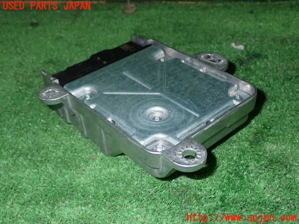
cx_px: 150
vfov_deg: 32.9
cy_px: 112
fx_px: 380
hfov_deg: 42.9
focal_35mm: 44
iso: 640
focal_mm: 7.84
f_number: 9
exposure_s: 1/40
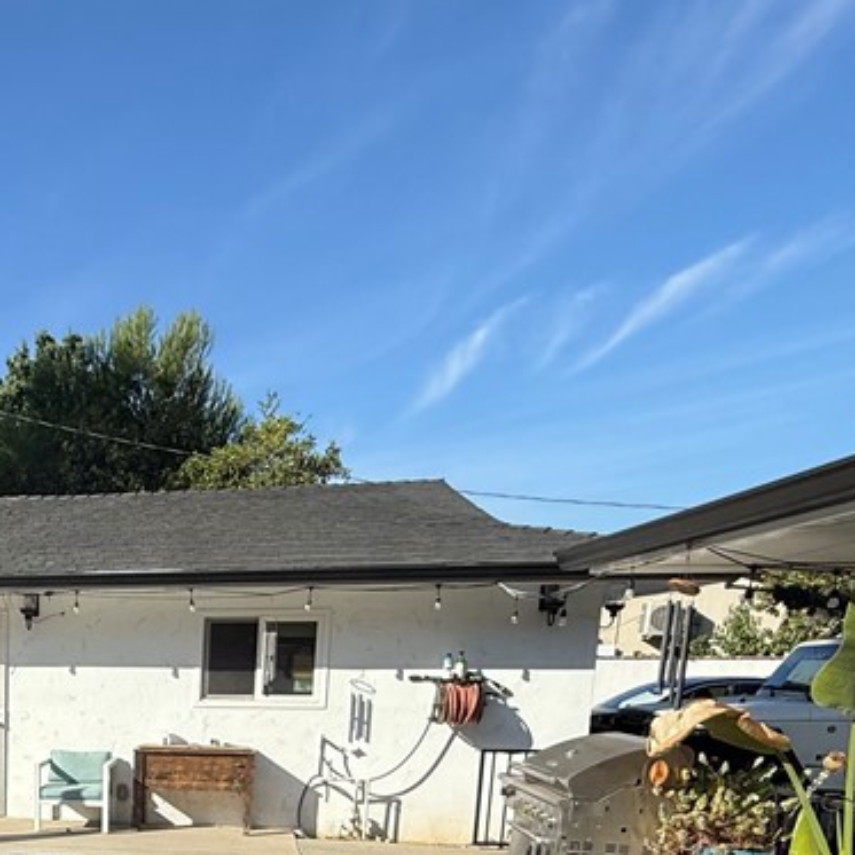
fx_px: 950
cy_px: 834
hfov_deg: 41.7
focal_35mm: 34
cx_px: -9
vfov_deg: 42.5
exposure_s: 1/2506
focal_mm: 2.22
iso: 50
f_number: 2.2
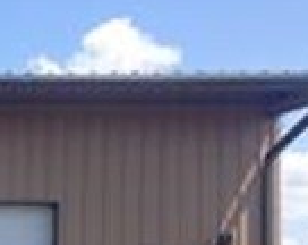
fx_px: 864
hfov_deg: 18.5
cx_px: -116
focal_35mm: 95
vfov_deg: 15.7
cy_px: 261
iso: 50
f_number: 2.4
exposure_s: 1/1022
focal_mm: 4.12
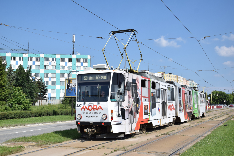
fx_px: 312
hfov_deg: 41.1
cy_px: 78
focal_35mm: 48
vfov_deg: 28.1
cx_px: 117
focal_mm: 32
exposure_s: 1/1000
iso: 200
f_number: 6.3
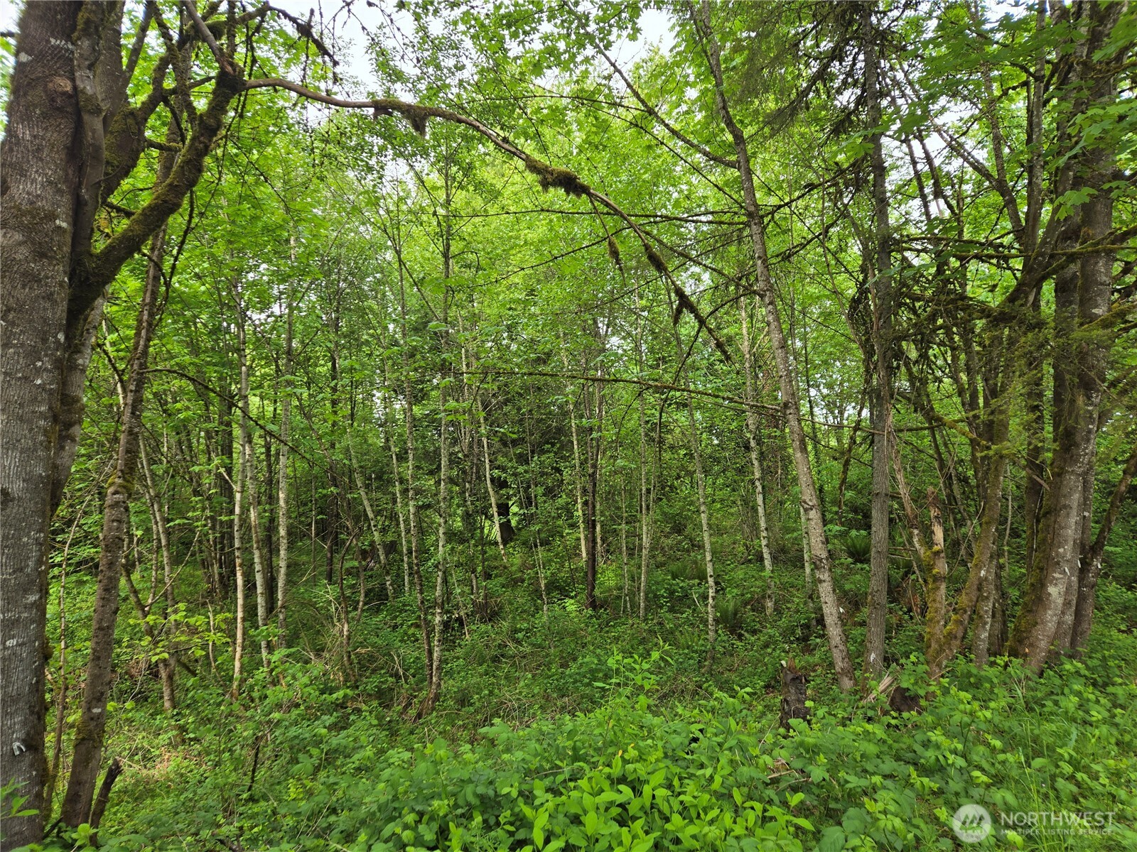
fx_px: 755
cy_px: 426
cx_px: 568
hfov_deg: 73.9
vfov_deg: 58.9
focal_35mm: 23
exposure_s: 1/294
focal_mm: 5.4
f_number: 1.8
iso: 25
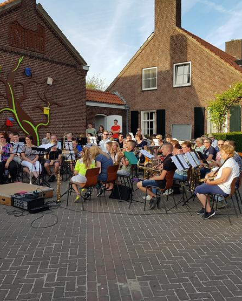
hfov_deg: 43.4
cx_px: 130
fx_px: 304
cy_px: 150
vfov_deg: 52.8
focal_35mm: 34
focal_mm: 4.2
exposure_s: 1/742
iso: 40
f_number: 1.7
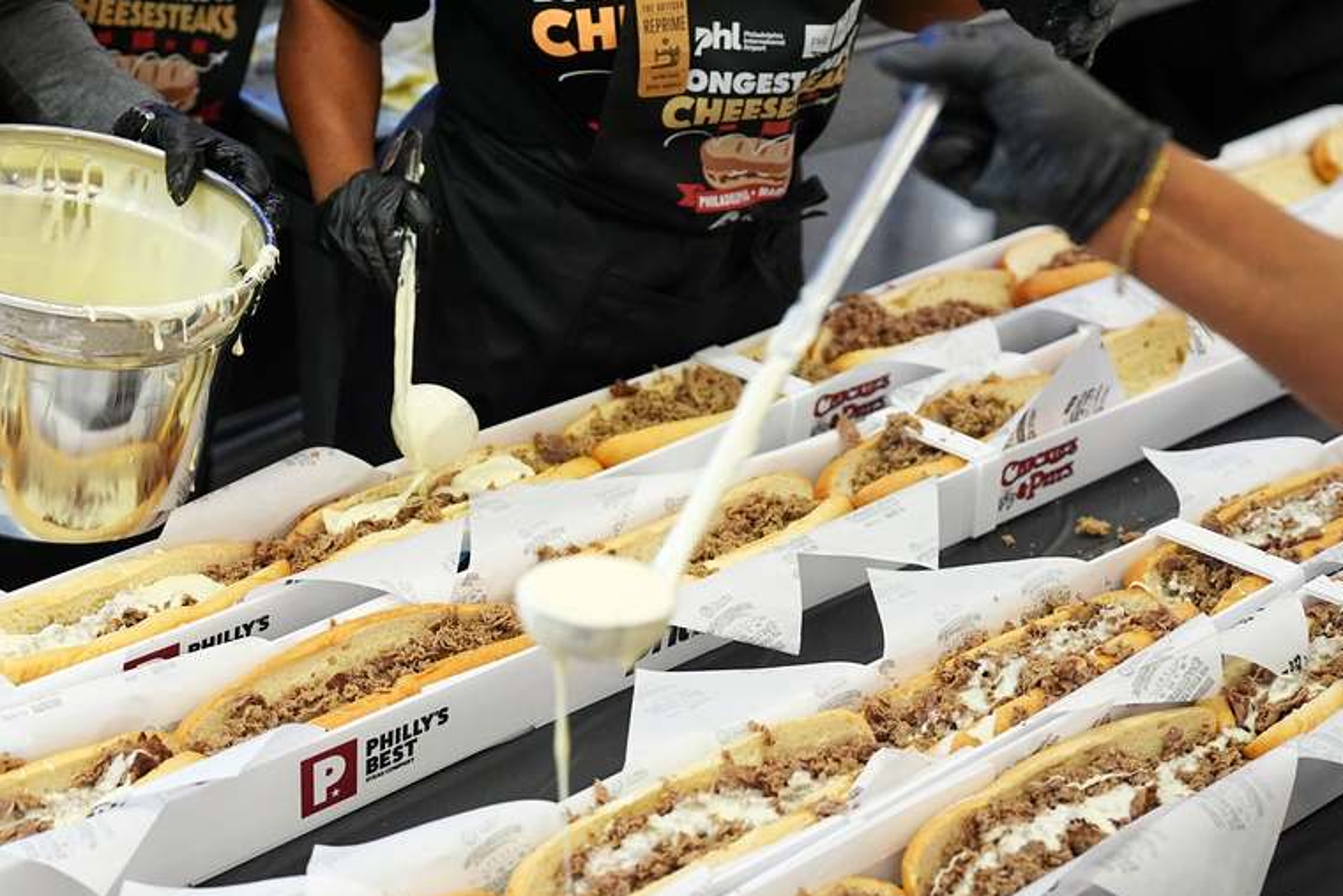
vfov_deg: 20.6
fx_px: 2462
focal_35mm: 66
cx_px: 535
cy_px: 572
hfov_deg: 30.4
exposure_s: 1/320
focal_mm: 49
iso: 4000
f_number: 2.8
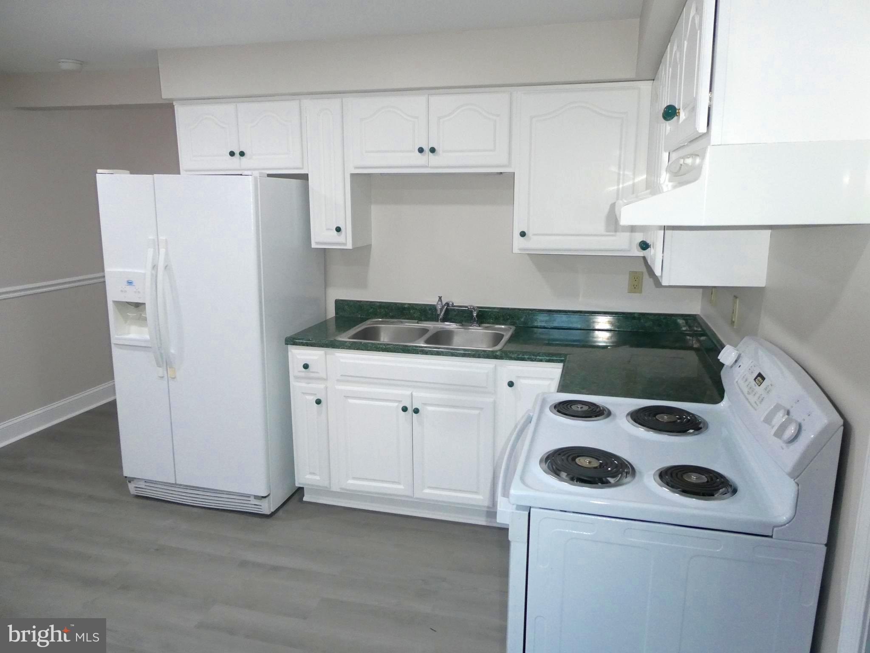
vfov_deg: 56.8
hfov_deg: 71.6
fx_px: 603
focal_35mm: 24
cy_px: 326
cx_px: 435
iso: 400
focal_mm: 4.3
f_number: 3.3
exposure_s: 1/60
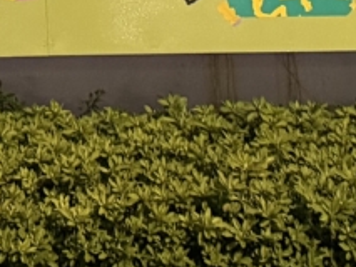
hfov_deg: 13.3
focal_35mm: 145
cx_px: -38
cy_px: -404
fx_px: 1492
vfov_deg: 9.1
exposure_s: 1/33
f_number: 1.78
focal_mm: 6.76
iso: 800
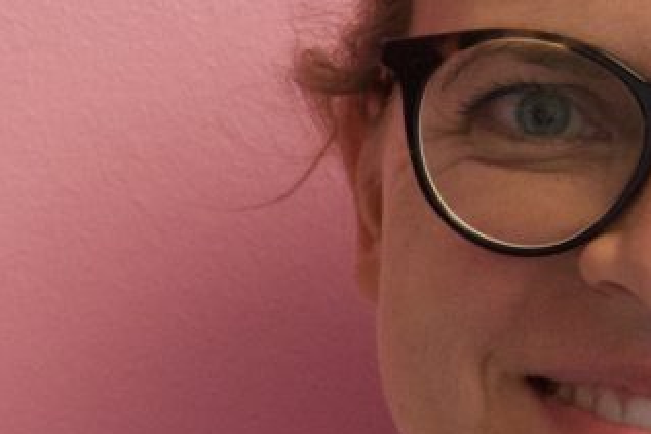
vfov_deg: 4.9
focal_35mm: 281
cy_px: 378
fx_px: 5079
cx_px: -101
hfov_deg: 7.3
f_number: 5
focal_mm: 21.6
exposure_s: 1/30
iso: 800
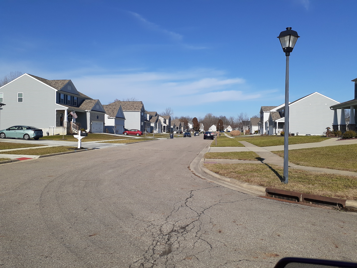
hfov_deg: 65.3
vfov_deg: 51.4
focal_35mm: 27
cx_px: 178
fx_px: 278
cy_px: 134
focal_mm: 3.6
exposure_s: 1/2198
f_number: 1.9
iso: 40
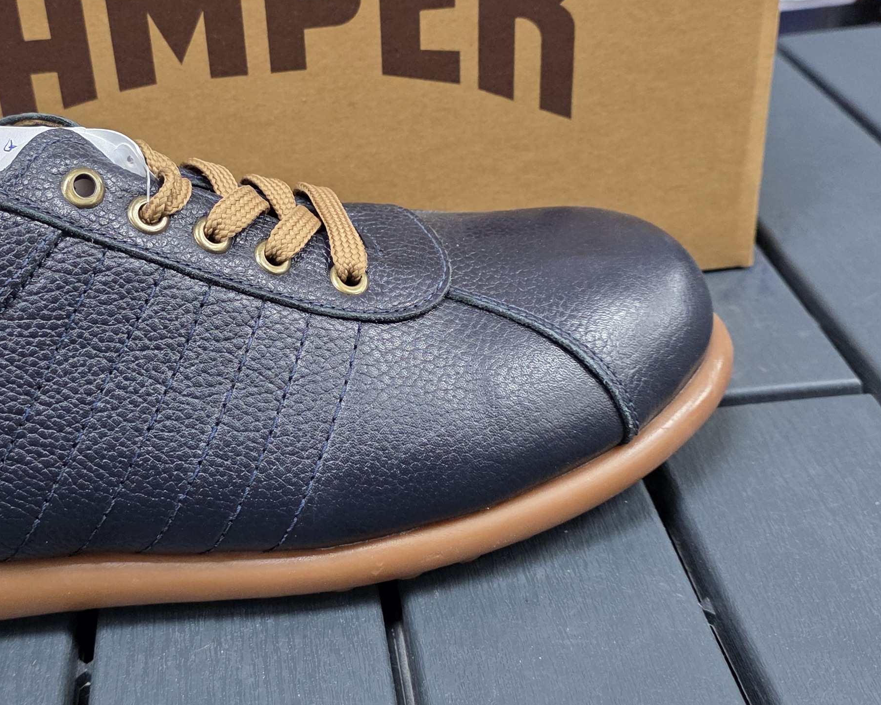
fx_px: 1304
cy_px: 298
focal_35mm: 50
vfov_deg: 30.2
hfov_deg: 36.9
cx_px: 289
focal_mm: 6.3
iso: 320
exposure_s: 1/100
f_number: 1.7
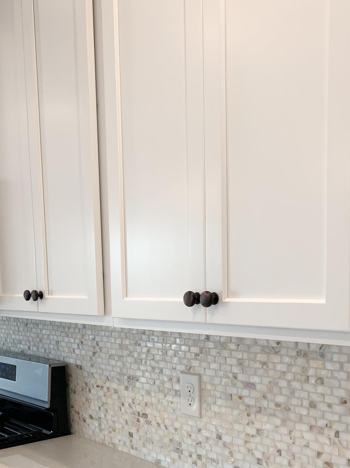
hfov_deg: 32.3
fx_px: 593
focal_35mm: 44
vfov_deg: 41.5
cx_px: 93
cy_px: 358
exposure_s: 1/120
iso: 64
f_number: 1.8
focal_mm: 4.25
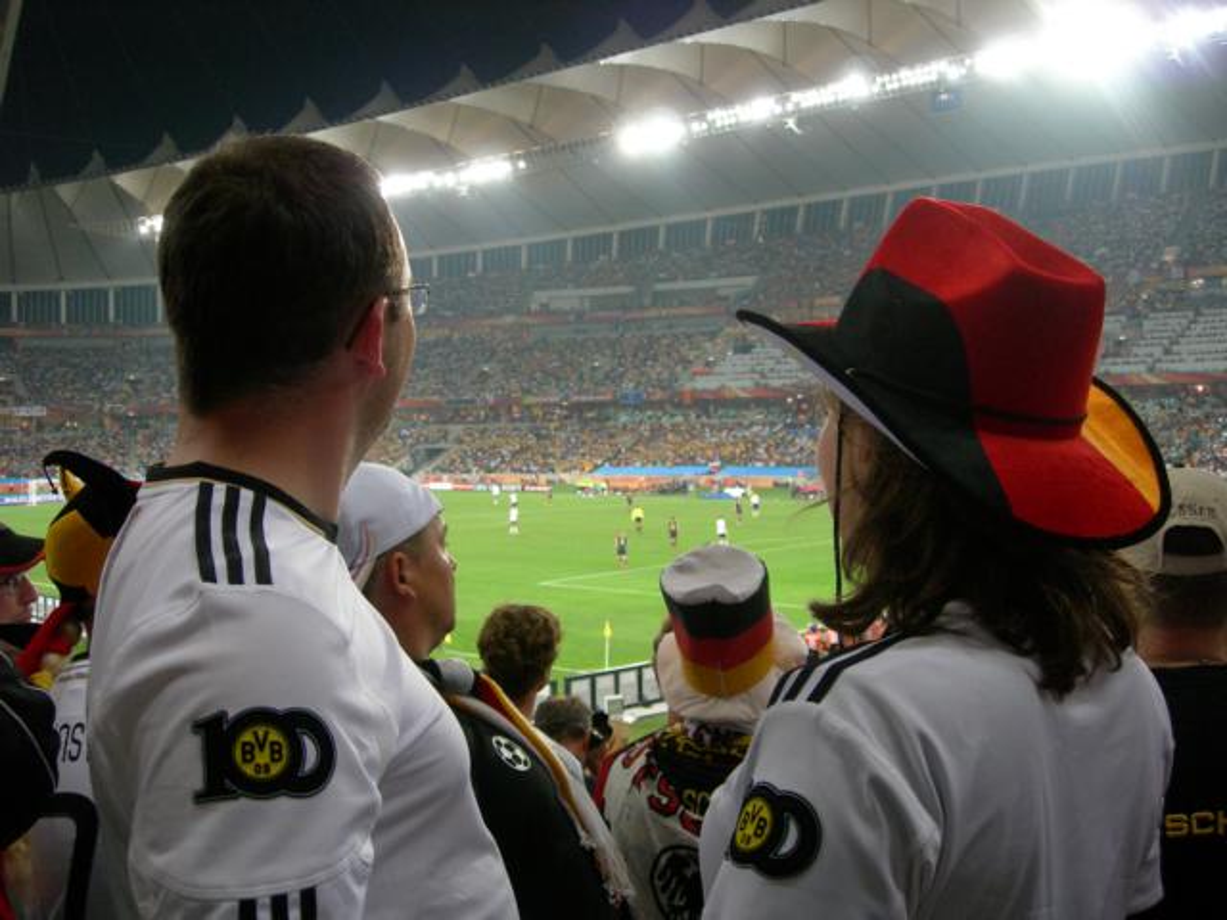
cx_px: 614
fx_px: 1347
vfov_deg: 37.7
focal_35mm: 38
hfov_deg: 49.0
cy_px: 460
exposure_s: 1/134
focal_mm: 7.8
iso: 200
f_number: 2.8
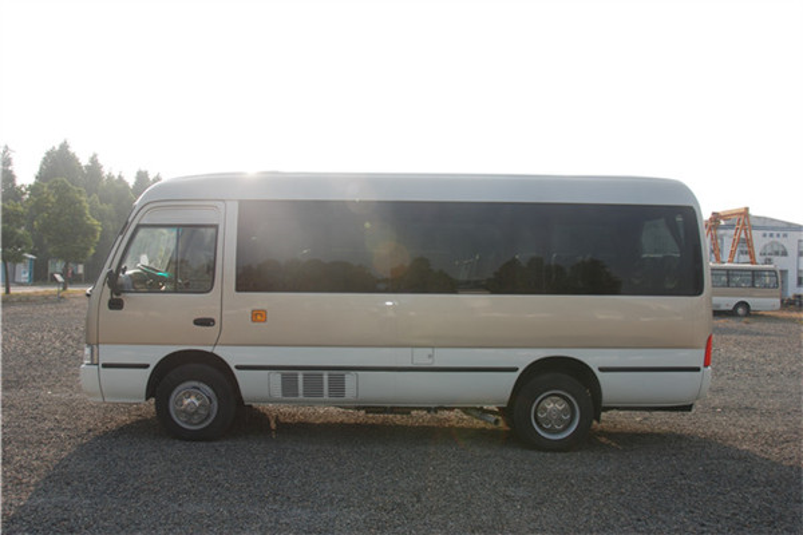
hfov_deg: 61.9
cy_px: 268
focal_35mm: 30
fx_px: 669
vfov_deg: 43.6
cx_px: 402
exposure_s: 1/200
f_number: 7.1
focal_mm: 20
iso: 100
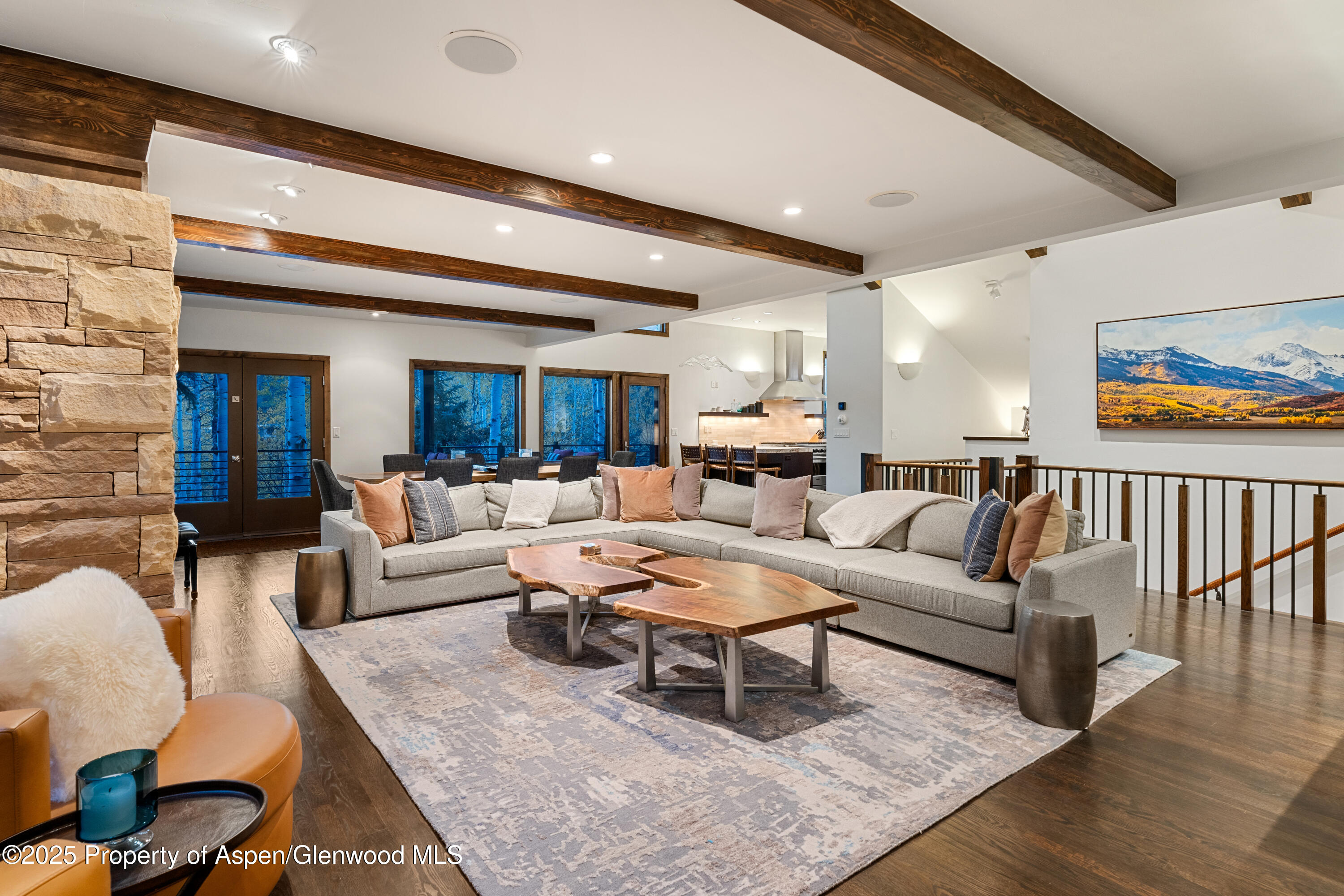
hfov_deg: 88.4
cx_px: 672
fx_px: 691
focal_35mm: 18
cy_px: 448
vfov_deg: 65.9
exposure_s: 1/1.25
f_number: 7.1
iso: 400
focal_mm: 18.5
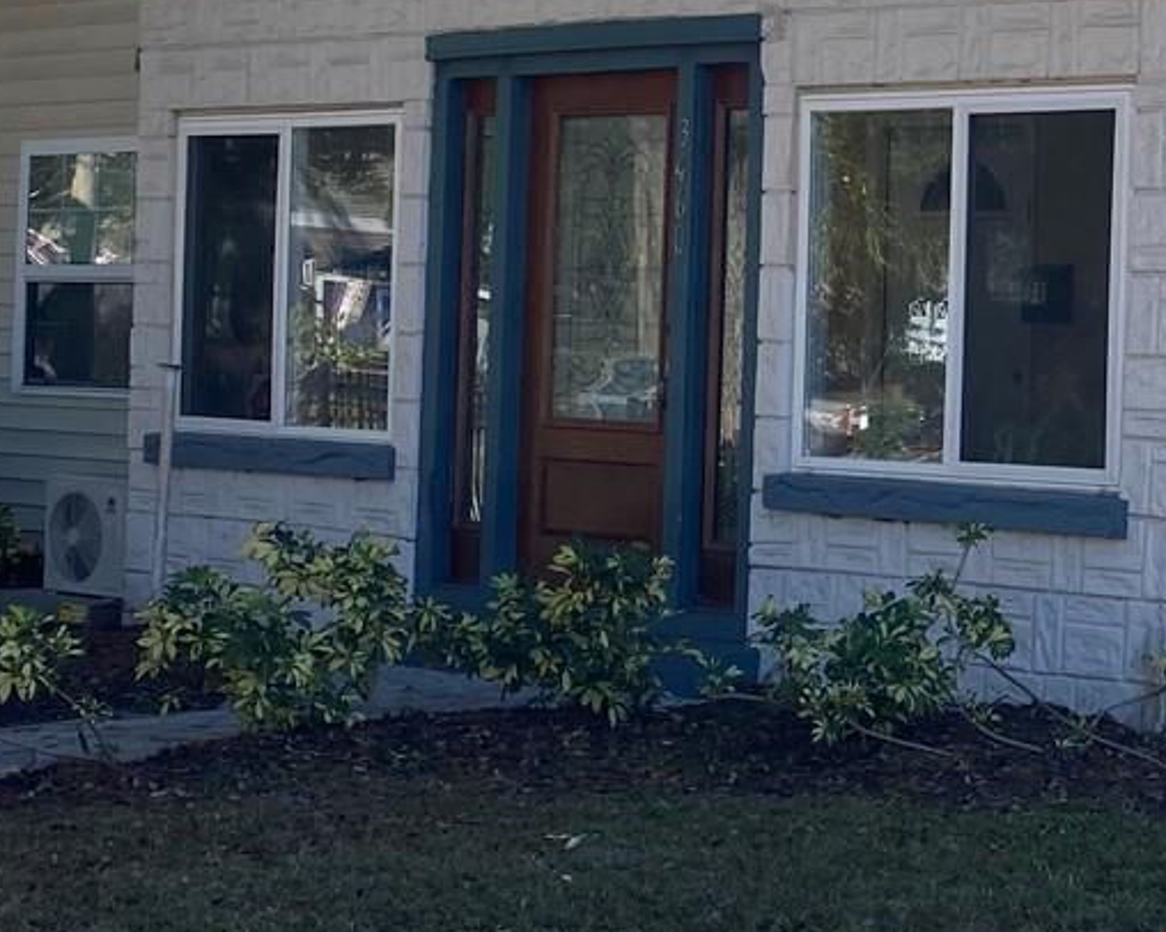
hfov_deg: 22.0
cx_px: 1416
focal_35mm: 80
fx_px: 2760
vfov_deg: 19.2
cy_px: 466
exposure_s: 1/1429
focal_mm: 4.25
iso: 32
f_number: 1.8
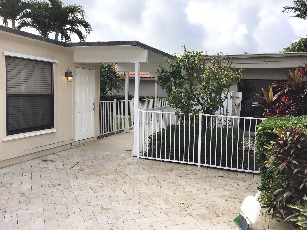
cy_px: 115
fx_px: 275
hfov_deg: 58.4
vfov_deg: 45.4
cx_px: 154
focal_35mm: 31
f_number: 2.4
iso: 25
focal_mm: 3.3
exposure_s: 1/1116
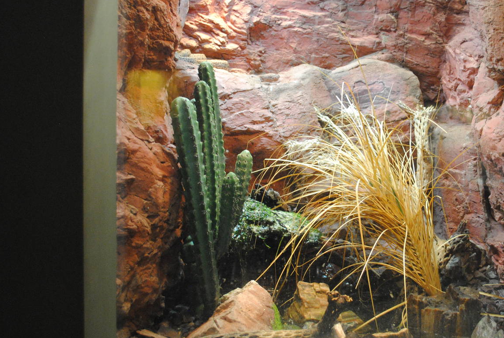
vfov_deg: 25.1
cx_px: 346
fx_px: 757
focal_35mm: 54
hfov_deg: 36.4
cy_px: 150
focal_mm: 26
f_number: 4.2
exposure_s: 1/30
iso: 1000
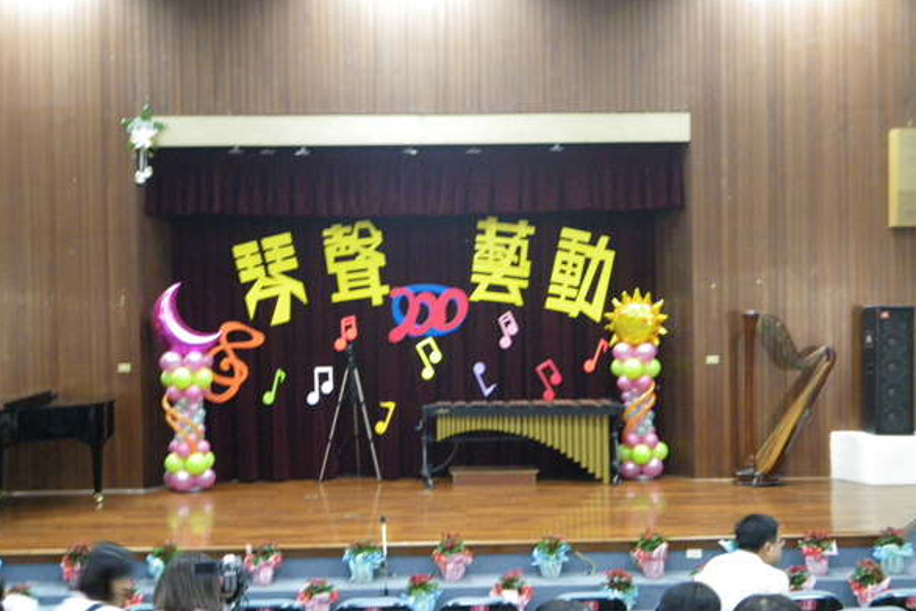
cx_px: 460
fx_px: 1247
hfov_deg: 40.3
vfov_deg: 27.5
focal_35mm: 49
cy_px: 316
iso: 800
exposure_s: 1/6
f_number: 3.3
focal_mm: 8.2
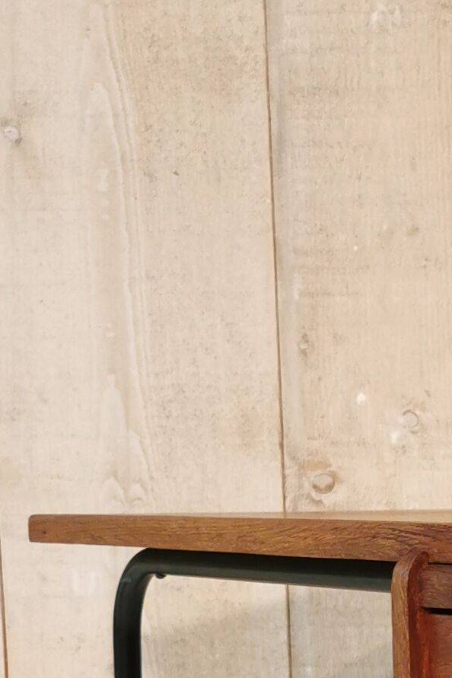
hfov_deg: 11.4
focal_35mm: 115
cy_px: 835
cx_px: 681
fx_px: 2166
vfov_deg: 16.9
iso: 100
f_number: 1.8
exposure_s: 1/50
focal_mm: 5.58
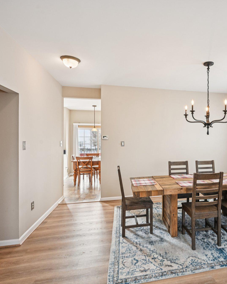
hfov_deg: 57.9
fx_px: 193
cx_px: 169
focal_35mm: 23
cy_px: 143
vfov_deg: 72.6
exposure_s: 1/250
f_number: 8
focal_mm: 16
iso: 800
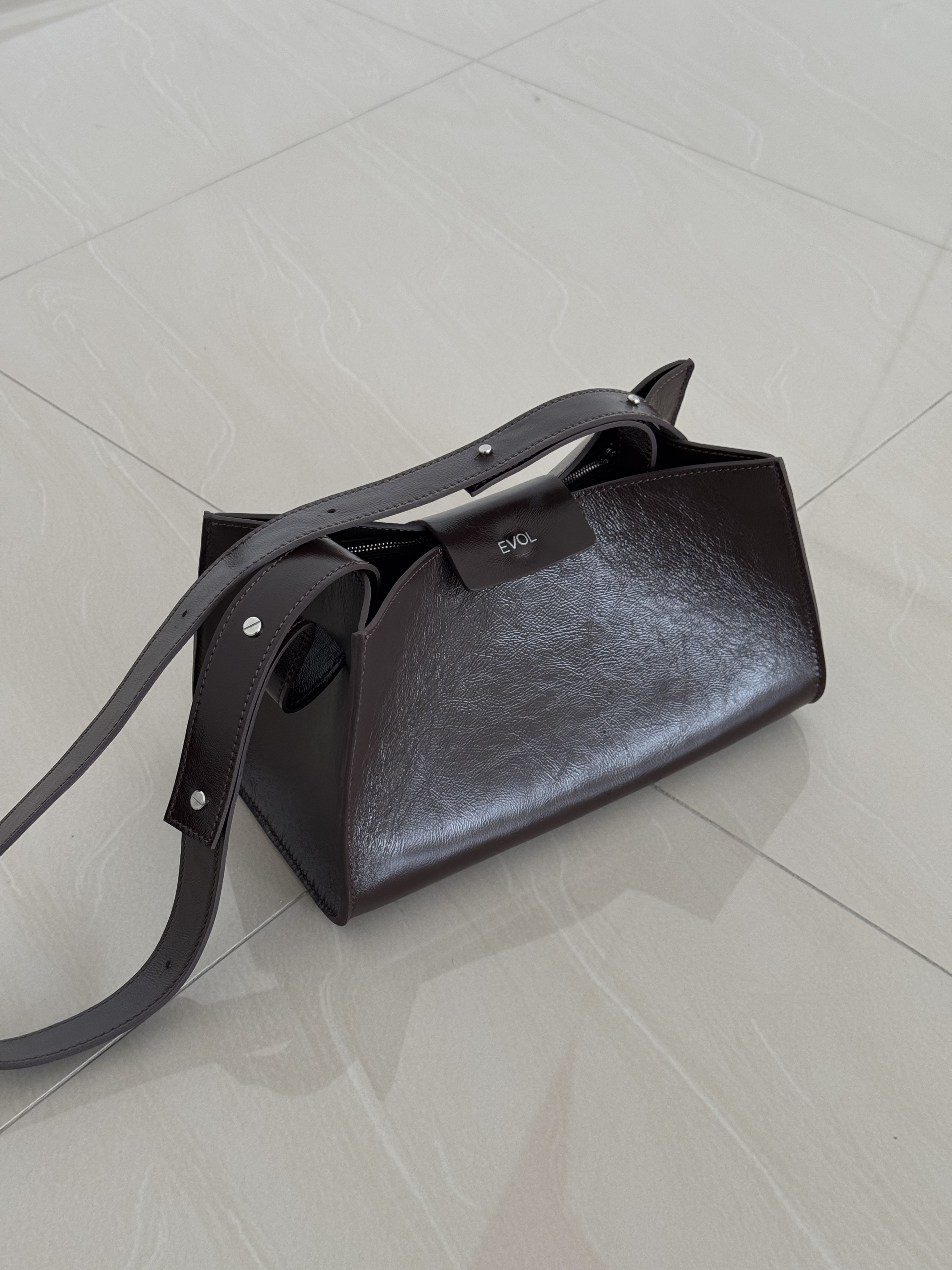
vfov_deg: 39.7
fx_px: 1760
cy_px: 635
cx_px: 476
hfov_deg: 30.3
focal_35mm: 48
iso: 250
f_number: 1.78
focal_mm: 6.76
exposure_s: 1/60
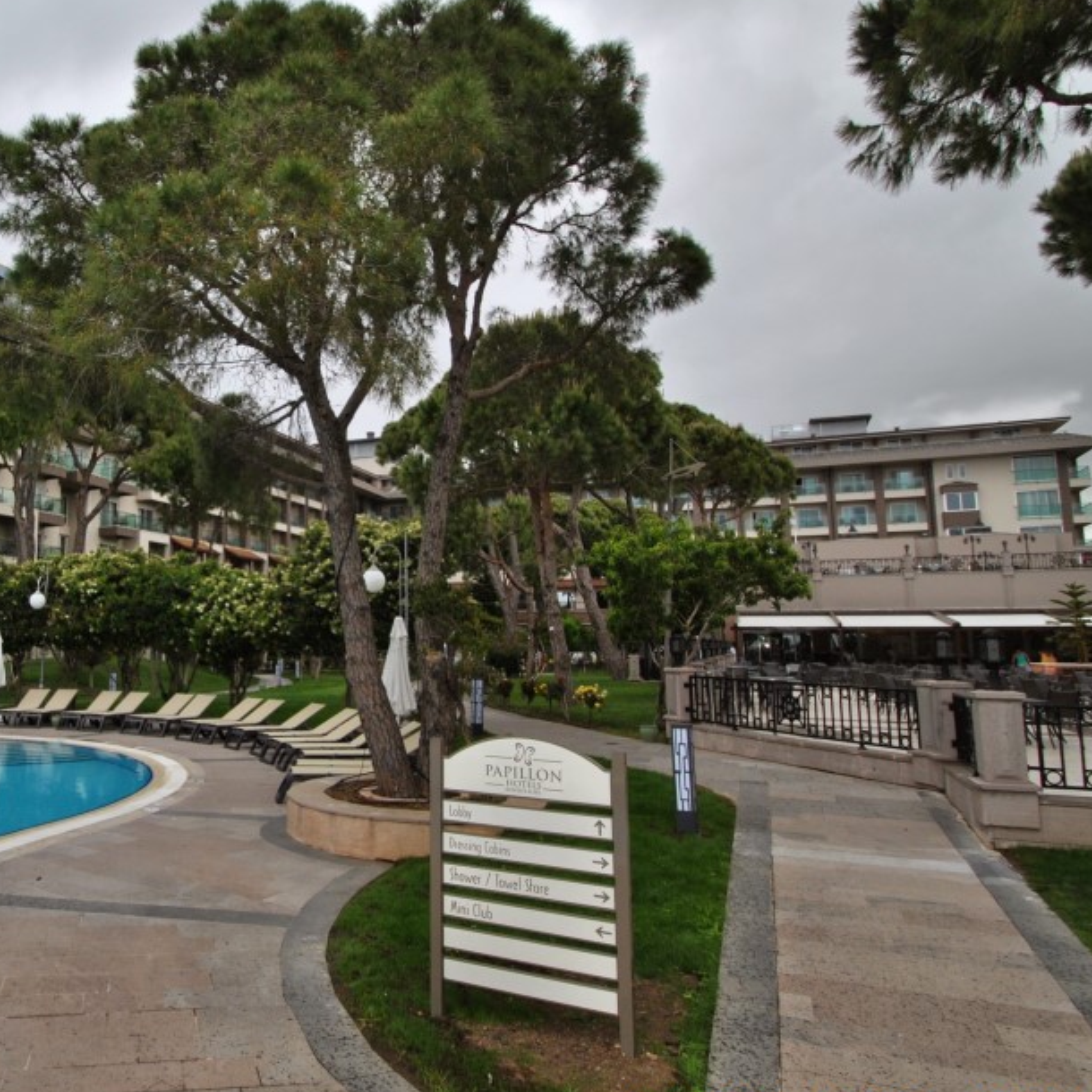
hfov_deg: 62.1
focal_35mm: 24
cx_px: 302
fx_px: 857
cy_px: 535
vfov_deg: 65.0
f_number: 6.3
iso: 100
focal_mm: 10
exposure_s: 1/200
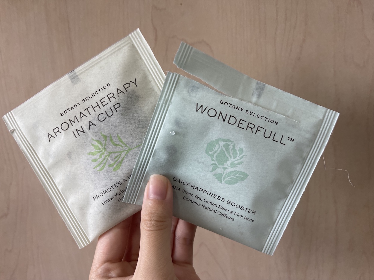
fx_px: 281
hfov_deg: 67.3
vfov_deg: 53.1
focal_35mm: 26
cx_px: 187
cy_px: 140
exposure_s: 1/121
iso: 125
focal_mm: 5.1
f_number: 1.6
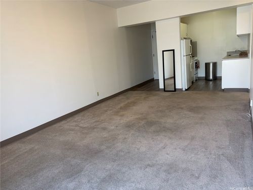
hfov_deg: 67.3
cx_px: 126
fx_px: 190
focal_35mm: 26
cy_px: 95
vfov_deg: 53.1
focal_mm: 5.96
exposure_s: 1/120
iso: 125
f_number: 1.6
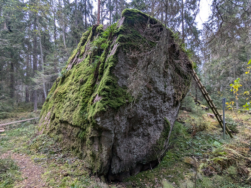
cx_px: 126
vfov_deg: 78.1
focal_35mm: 16
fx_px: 116
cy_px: 94
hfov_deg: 94.5
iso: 247
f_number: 2.2
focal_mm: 2.35
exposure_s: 1/100
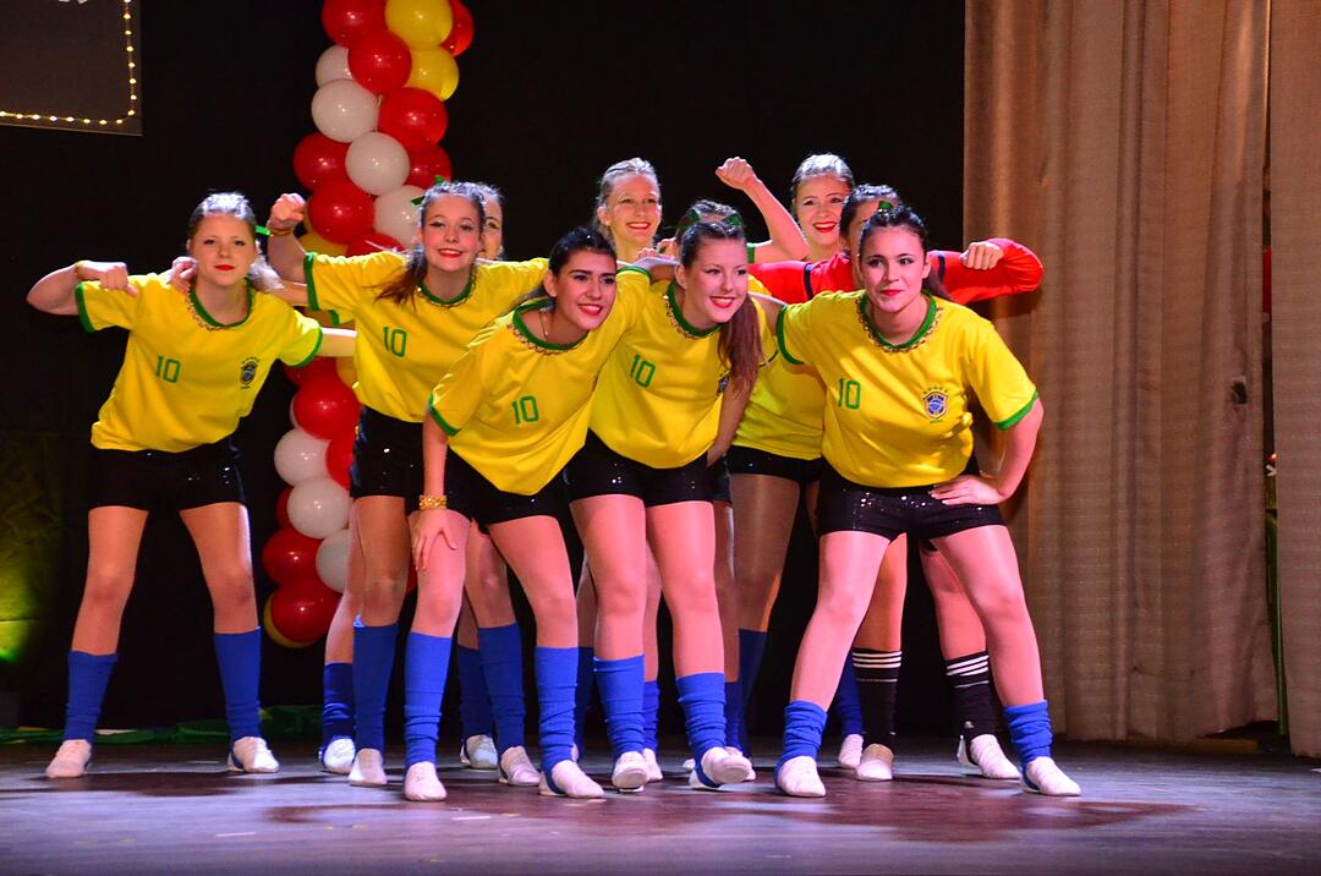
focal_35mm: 98
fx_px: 3571
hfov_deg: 21.0
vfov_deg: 14.0
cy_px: 438
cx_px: 660
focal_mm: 65
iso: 3200
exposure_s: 1/160
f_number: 5.6
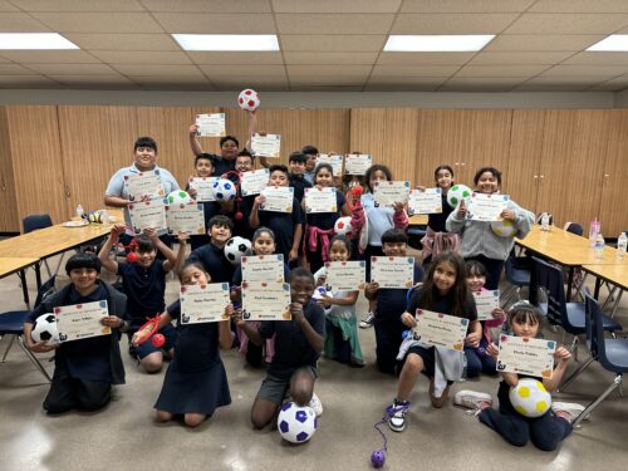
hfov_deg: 67.3
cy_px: 236
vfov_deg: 53.1
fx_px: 472
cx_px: 314
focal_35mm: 26
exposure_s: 1/60
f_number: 1.6
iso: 200
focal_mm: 5.96
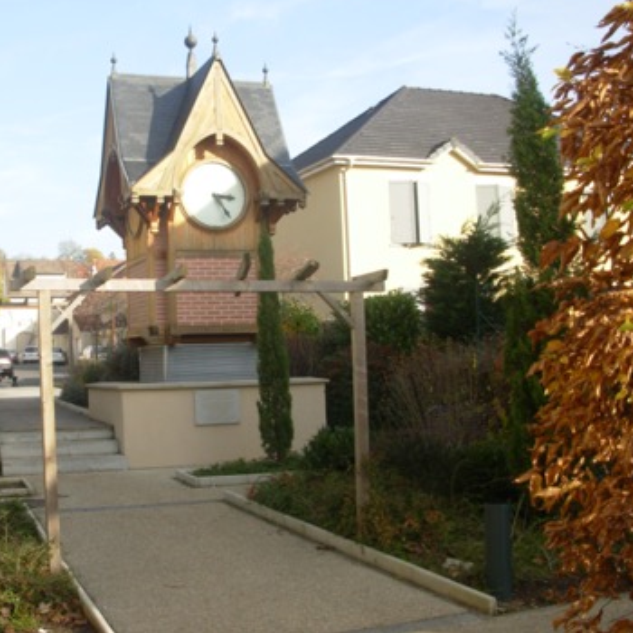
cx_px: 217
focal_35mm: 46
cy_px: 309
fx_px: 952
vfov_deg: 36.8
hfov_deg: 36.5
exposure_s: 1/406
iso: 50
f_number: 2.9
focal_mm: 6.3
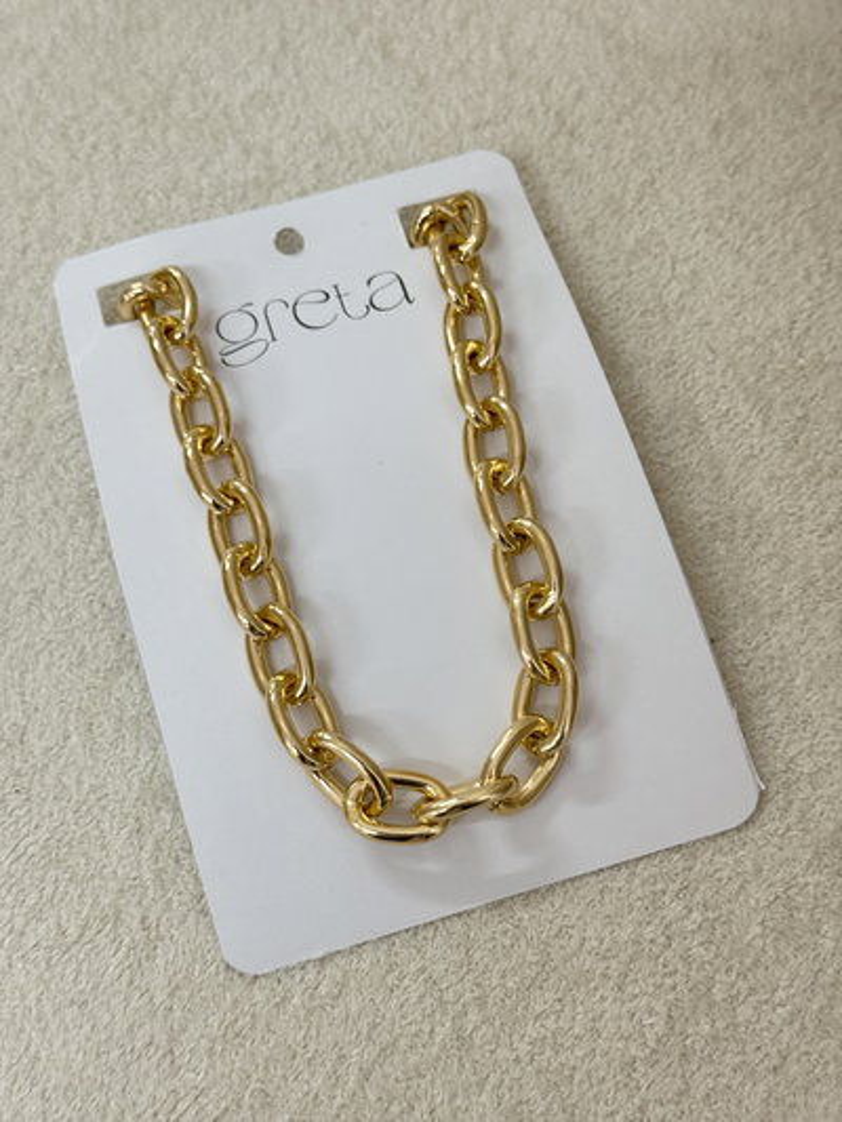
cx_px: 421
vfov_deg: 39.6
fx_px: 1556
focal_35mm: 48
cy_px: 561
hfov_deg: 30.3
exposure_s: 1/50
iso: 160
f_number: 1.78
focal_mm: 6.76
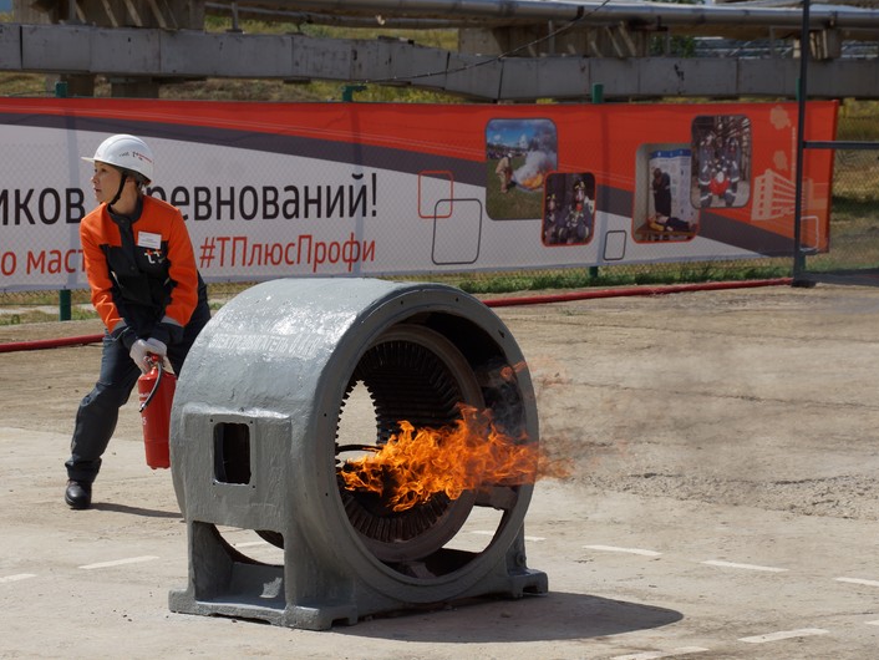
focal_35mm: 123
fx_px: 3113
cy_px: 331
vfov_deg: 12.1
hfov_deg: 16.1
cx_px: 397
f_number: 7.1
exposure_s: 1/500
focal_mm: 75
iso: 100
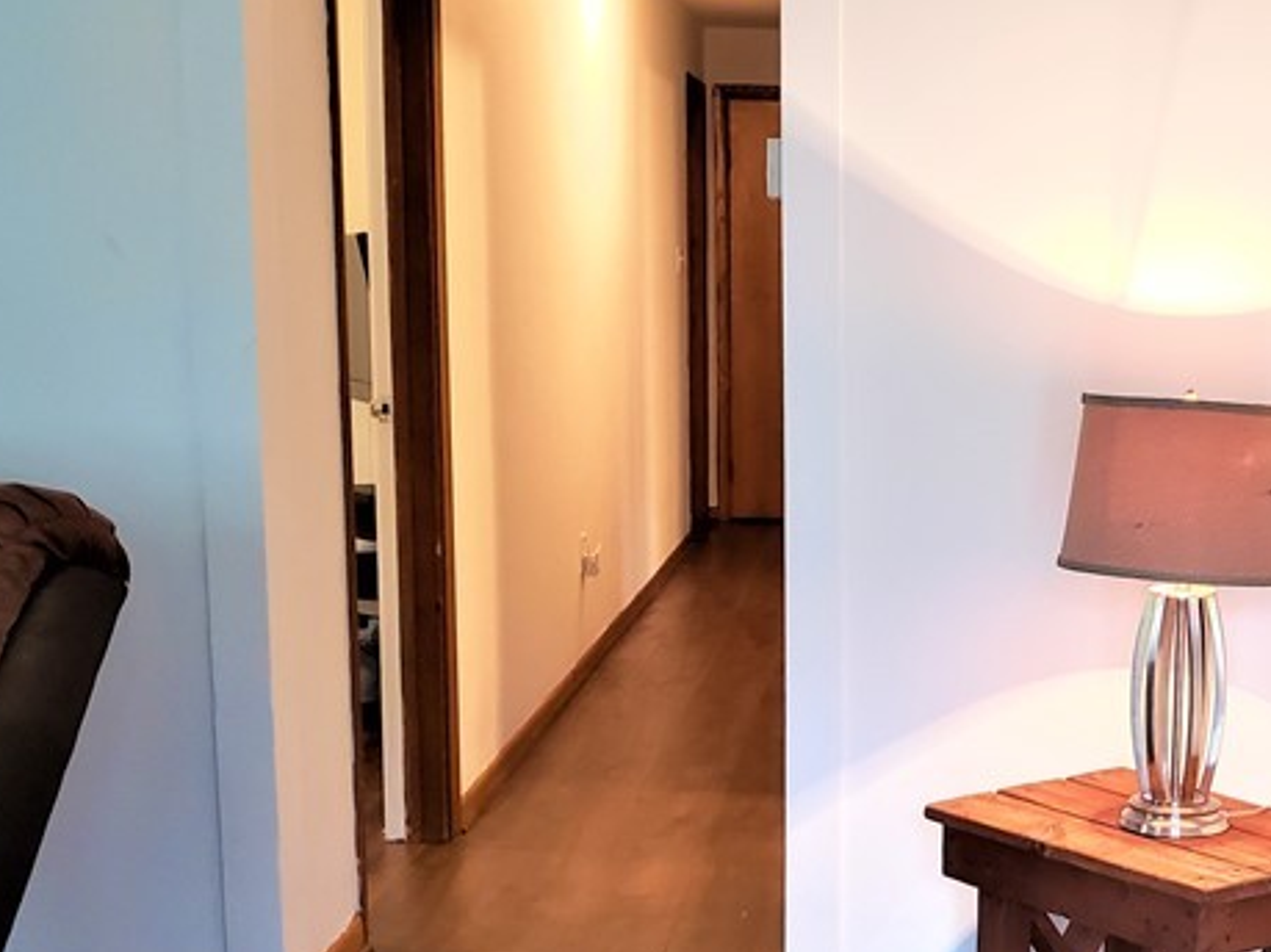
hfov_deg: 31.6
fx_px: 2129
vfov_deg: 25.0
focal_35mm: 58
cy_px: 681
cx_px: 1155
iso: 320
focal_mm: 4.3
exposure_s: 1/60
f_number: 1.5
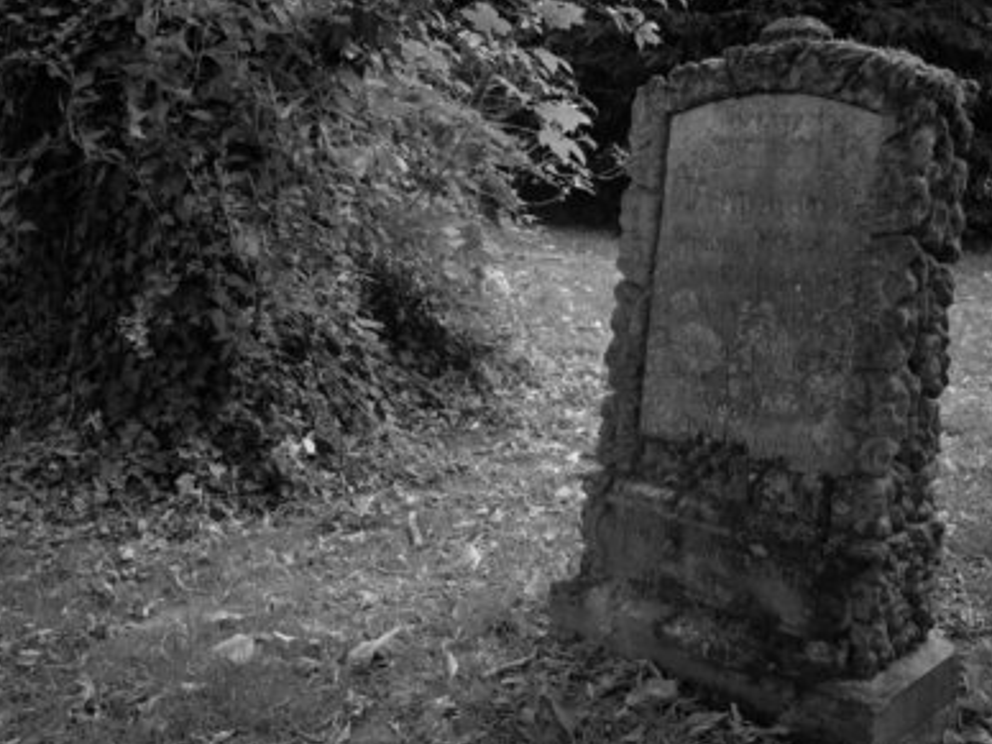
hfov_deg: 47.9
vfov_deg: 36.8
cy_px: 368
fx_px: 1118
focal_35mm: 39
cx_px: 496
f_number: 5.6
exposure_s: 1/35
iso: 250
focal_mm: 23
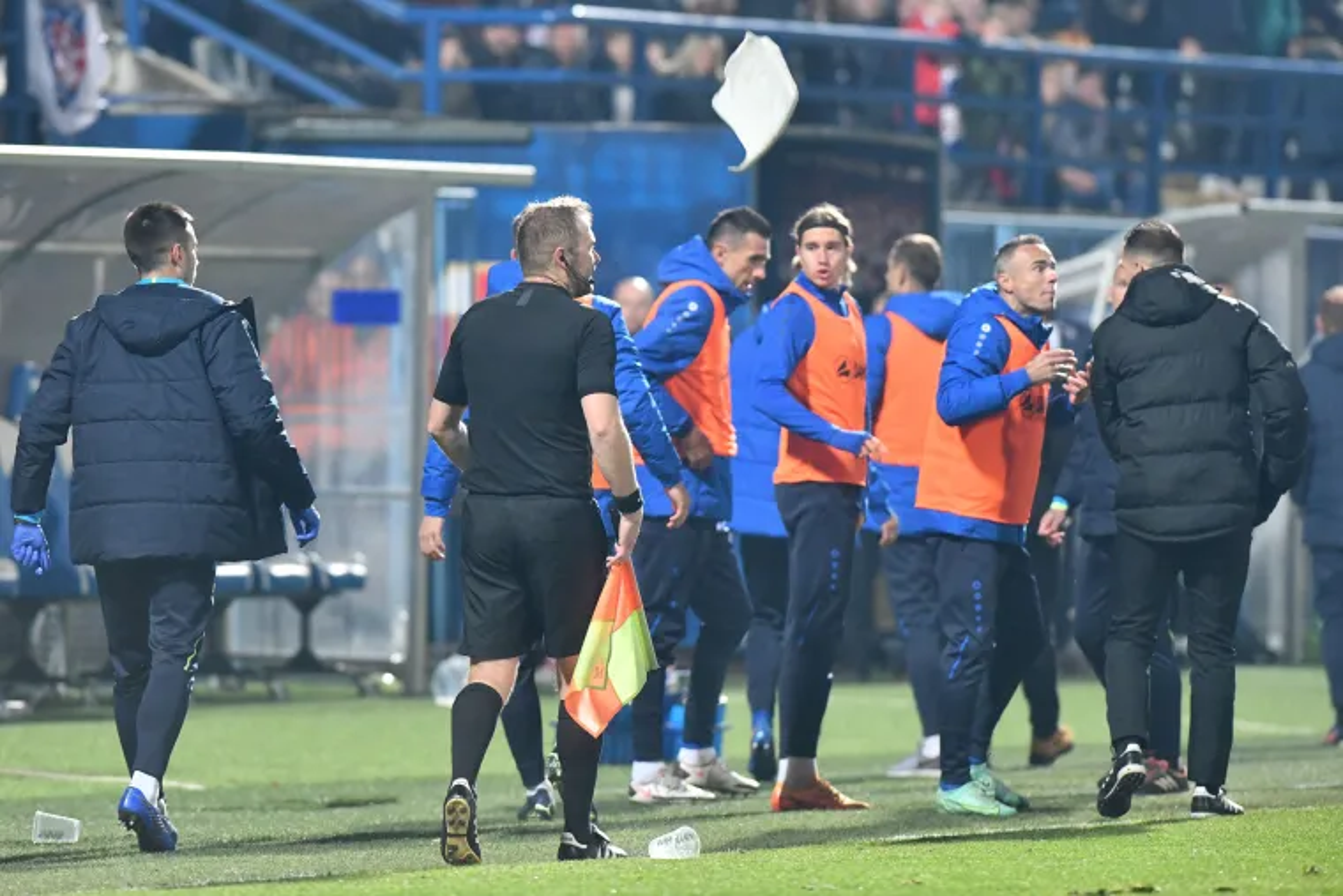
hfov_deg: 6.9
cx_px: 672
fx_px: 11193
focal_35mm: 300
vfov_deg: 4.6
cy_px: 448
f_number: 4
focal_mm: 300
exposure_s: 1/640
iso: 4000
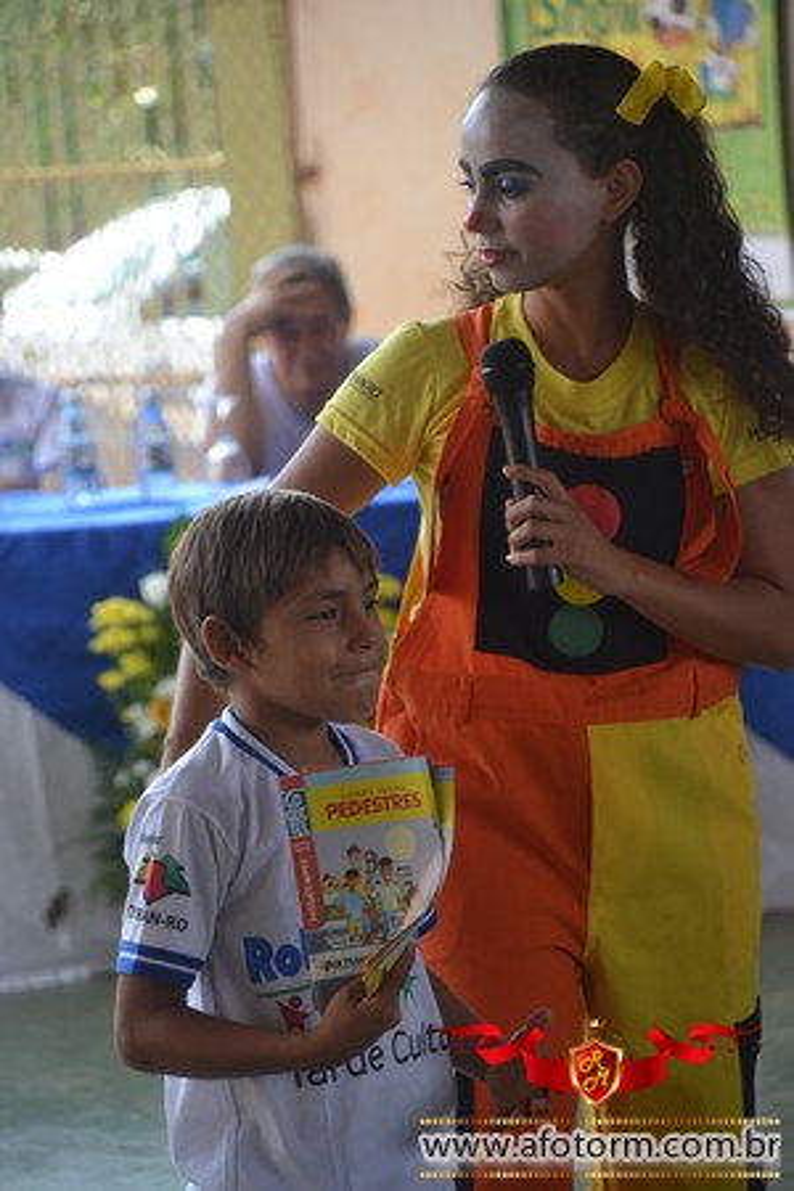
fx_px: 6699
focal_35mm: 202
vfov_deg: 10.2
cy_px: 596
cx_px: 397
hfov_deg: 6.8
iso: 400
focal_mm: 135
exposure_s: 1/200
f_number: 5.6
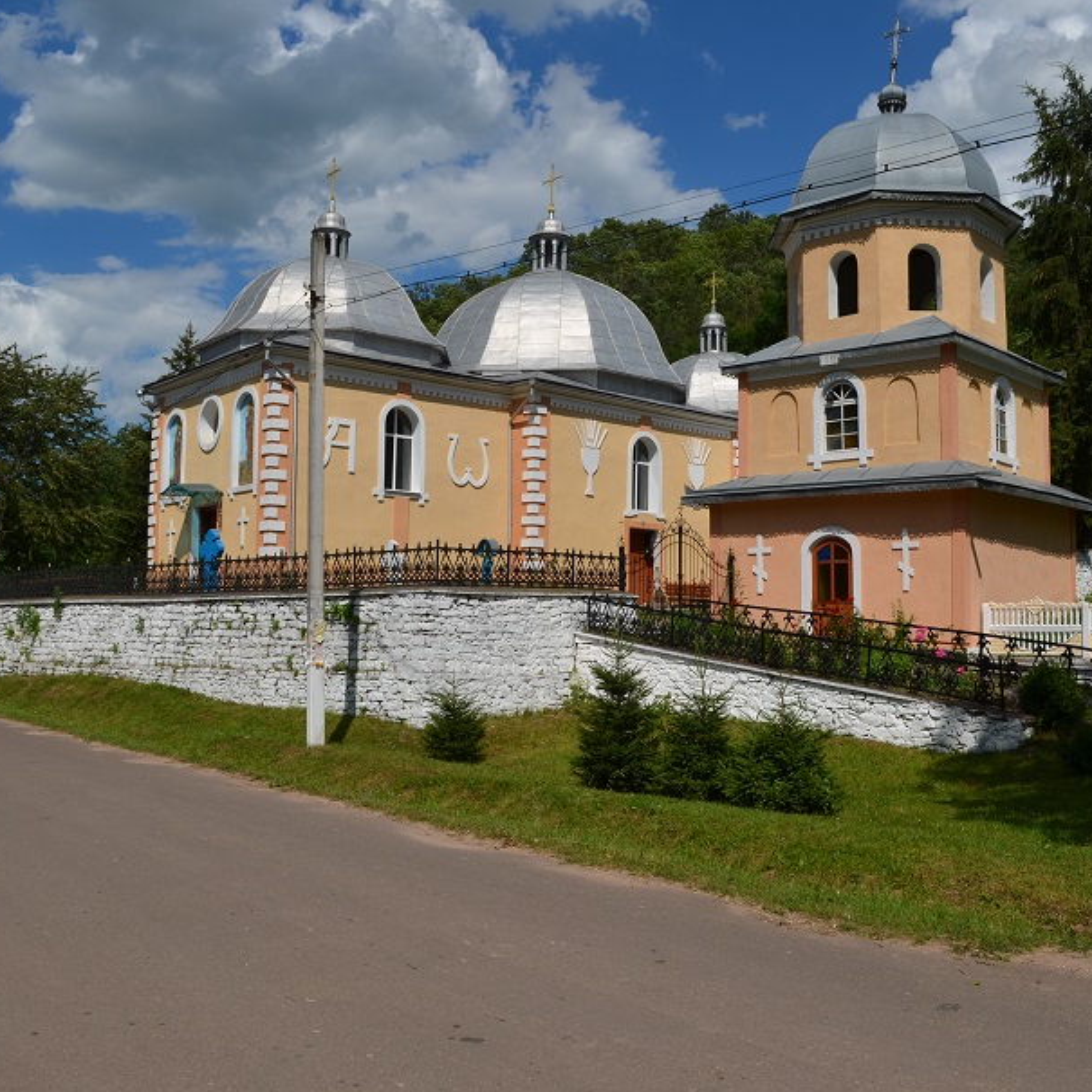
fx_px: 1249
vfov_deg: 47.2
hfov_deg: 47.0
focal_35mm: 35
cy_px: 551
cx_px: 637
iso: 100
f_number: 10
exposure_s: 1/400
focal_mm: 18
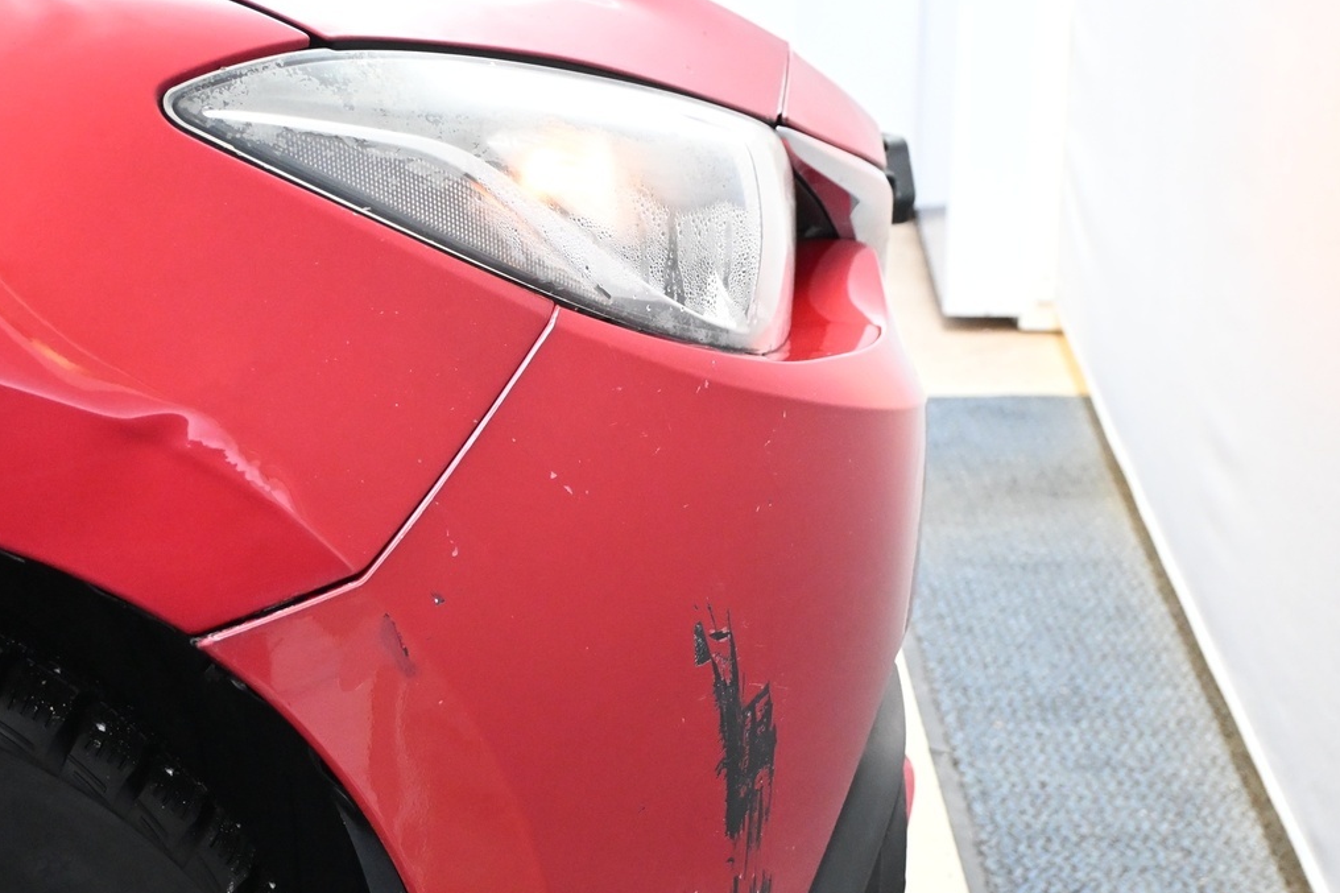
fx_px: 2225
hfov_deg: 33.4
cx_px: 546
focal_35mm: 60
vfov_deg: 22.5
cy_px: 633
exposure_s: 1/100
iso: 3200
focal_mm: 25
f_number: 4.2
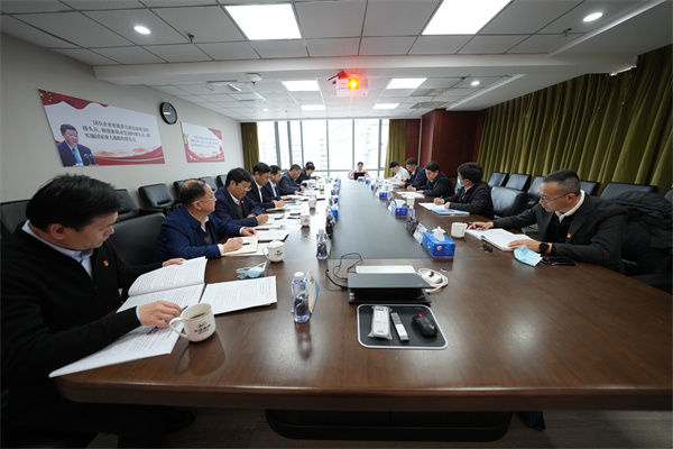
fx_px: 224
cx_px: 336
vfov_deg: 90.0
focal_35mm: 12
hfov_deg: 112.6
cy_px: 224
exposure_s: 1/400
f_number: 2.8
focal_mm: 12
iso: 2000
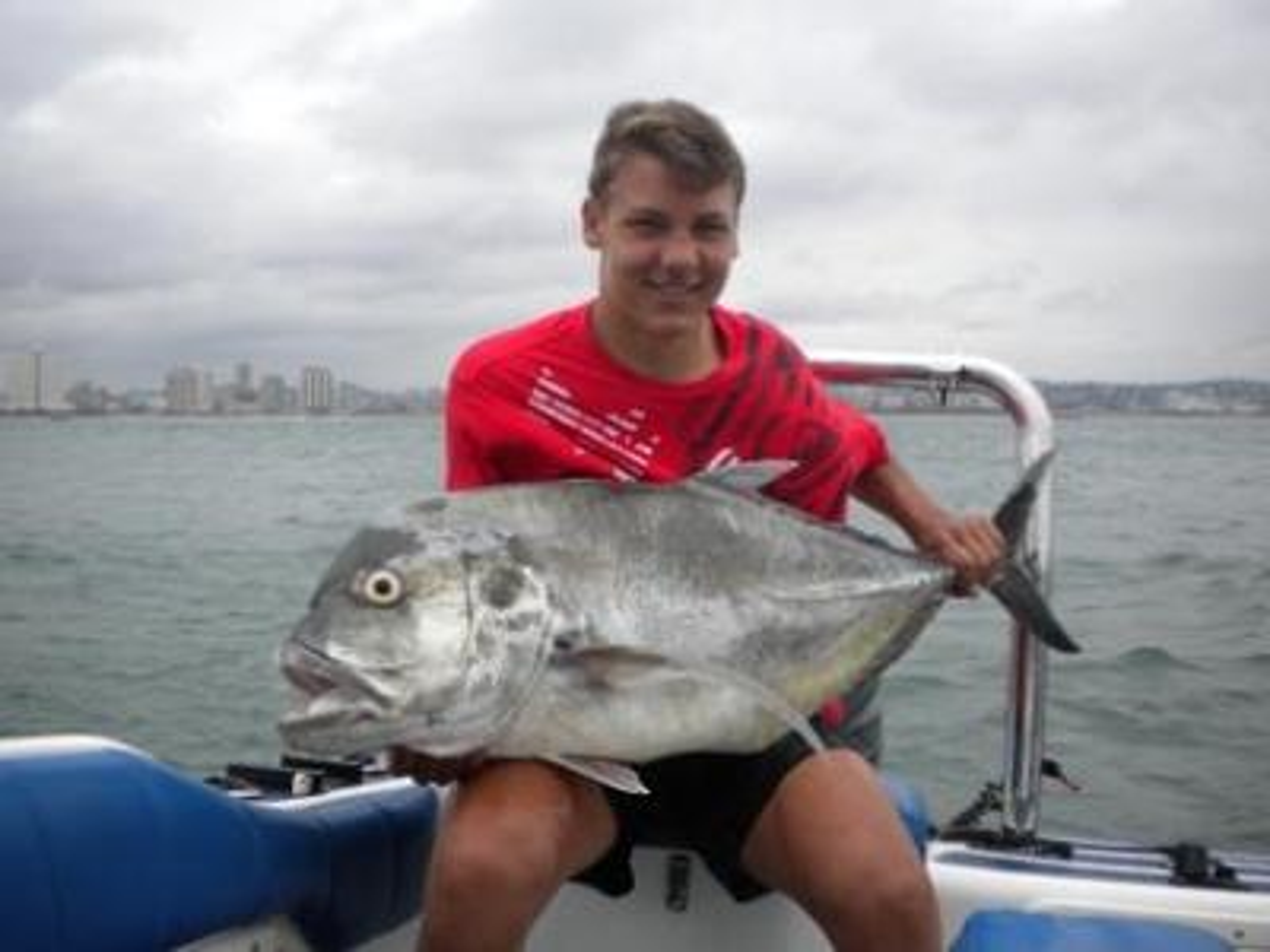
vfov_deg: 40.7
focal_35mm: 35
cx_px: 635
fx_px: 1284
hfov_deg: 52.6
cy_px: 476
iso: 119
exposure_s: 1/500
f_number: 3.1
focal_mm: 6.3
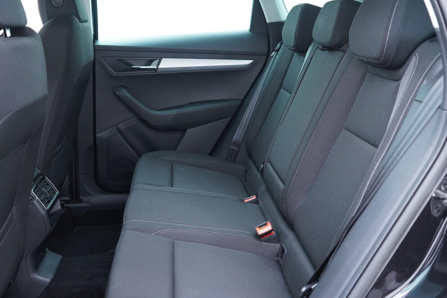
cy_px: 149
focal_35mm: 36
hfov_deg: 53.1
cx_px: 224
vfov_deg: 36.9
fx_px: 447
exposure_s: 1/40
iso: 800
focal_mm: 24
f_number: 2.8
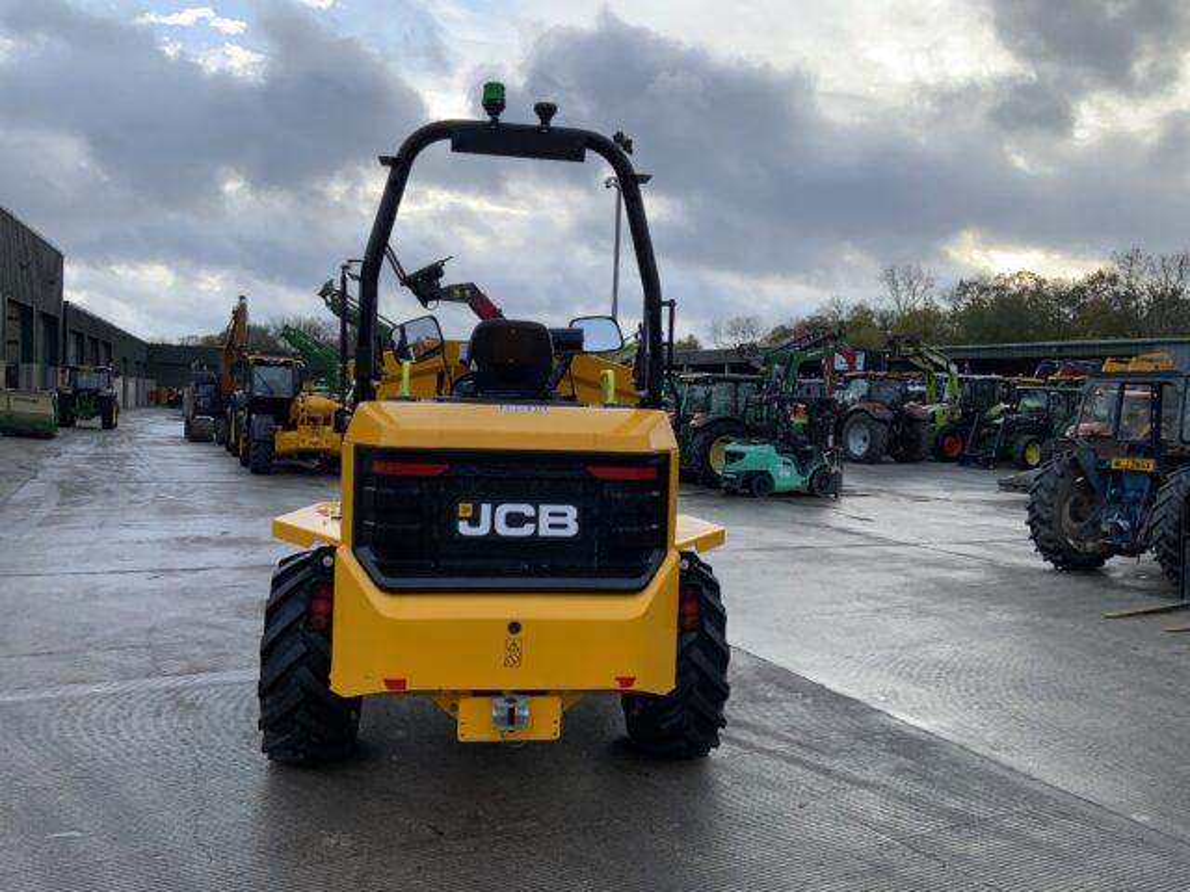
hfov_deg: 61.7
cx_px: 595
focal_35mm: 29
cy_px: 446
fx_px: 997
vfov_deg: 48.2
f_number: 1.8
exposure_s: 1/261
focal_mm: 3
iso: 16
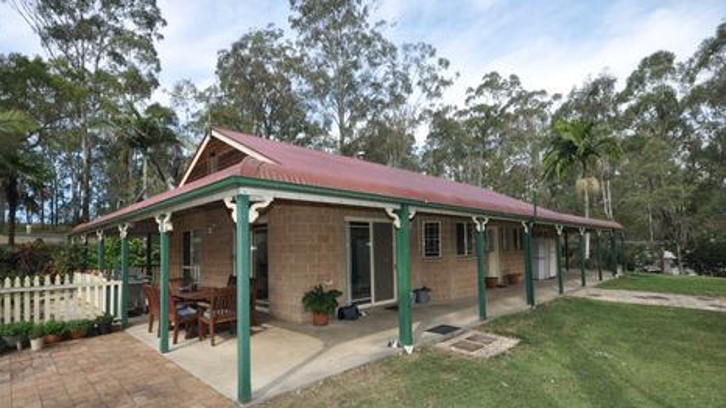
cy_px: 231
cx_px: 361
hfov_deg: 89.6
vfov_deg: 58.1
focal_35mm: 19
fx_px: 366
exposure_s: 1/200
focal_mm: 12
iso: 200
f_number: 9
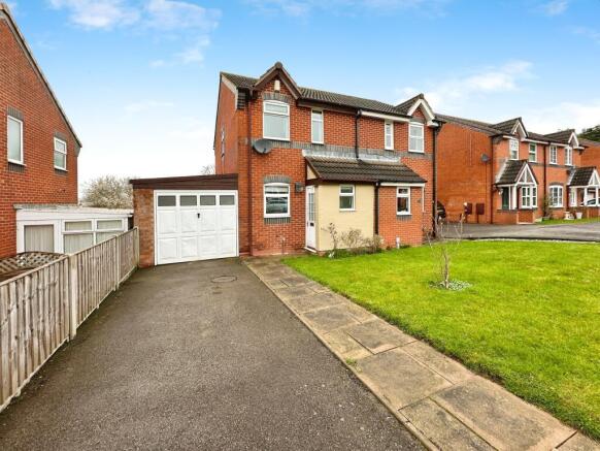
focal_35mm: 14
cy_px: 226
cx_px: 300
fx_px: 243
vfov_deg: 85.7
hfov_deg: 102.0
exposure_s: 1/224
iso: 40
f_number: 2.2
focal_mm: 2.22
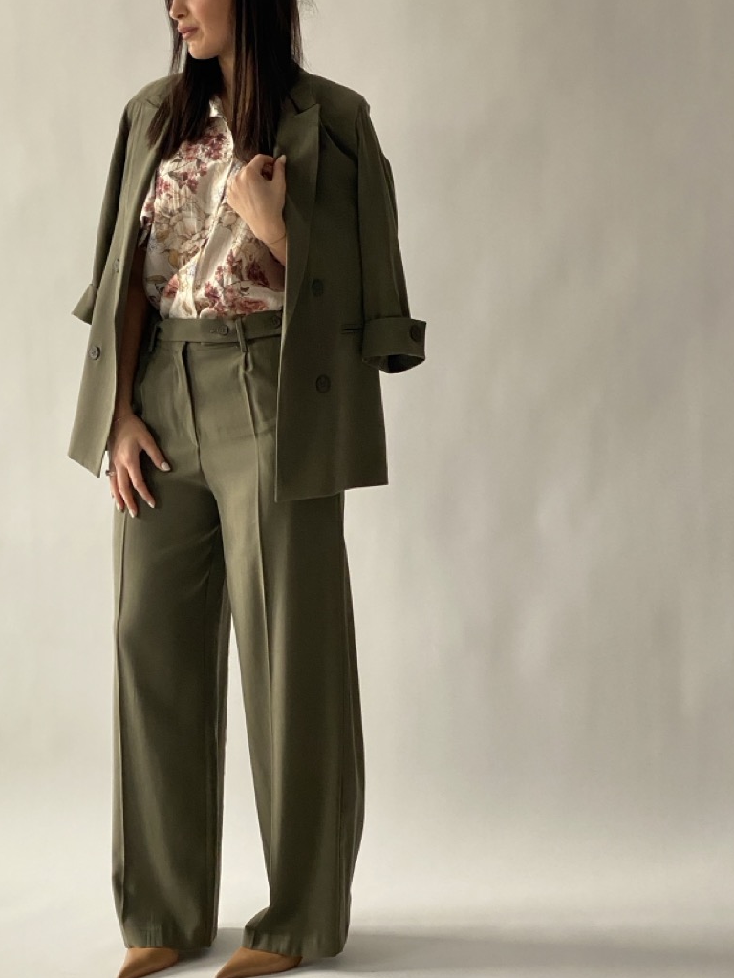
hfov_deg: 22.5
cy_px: 455
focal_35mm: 65
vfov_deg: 29.8
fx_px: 1838
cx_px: 286
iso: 160
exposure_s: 1/121
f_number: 2
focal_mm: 6
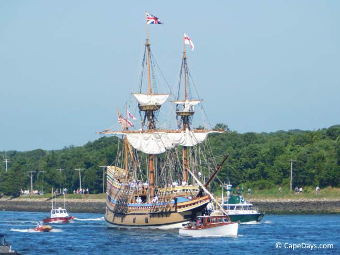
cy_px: 128
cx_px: 170
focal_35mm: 294
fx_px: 2889
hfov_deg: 6.7
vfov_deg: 5.1
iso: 125
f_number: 5.7
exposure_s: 1/500
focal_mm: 52.2
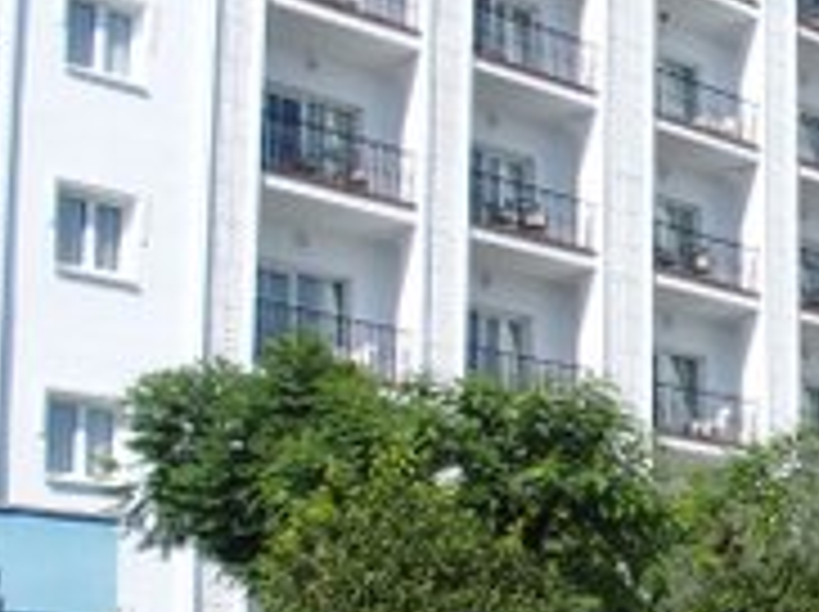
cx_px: 1053
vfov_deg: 19.2
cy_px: 626
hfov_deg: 23.4
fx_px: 1749
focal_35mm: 74
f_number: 4
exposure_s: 1/800
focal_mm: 6
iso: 100
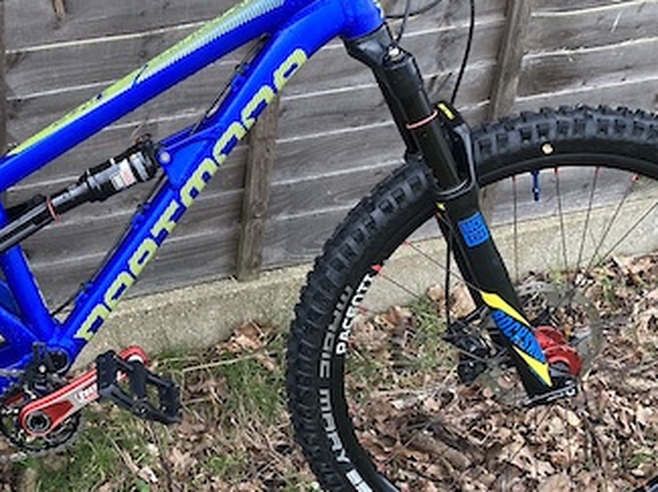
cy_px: 265
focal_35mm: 69
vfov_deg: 21.3
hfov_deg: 27.5
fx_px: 1310
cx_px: 107
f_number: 1.8
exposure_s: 1/75
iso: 80
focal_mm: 3.99
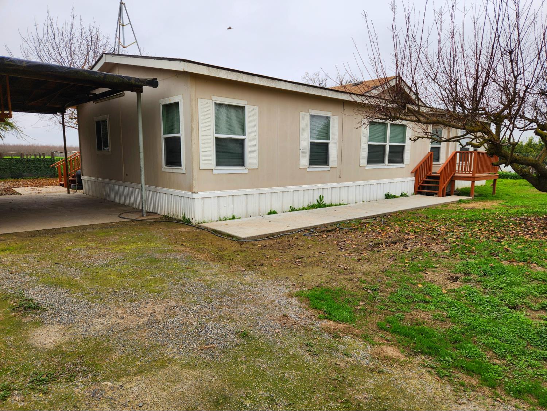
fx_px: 363
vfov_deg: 58.9
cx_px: 274
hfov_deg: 73.9
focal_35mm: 23
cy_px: 206
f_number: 1.8
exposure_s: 1/400
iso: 20
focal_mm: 5.4
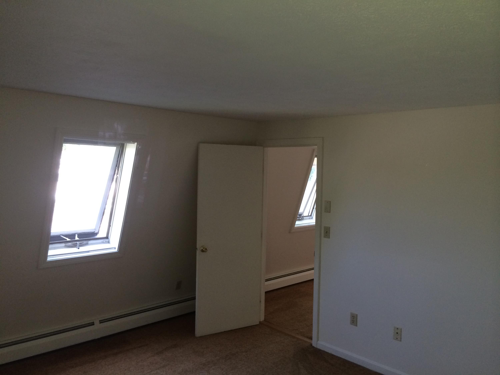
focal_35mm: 30
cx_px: 250
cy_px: 188
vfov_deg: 46.8
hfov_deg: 60.0
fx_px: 433
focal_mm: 4.12
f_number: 2.2
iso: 80
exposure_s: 1/33
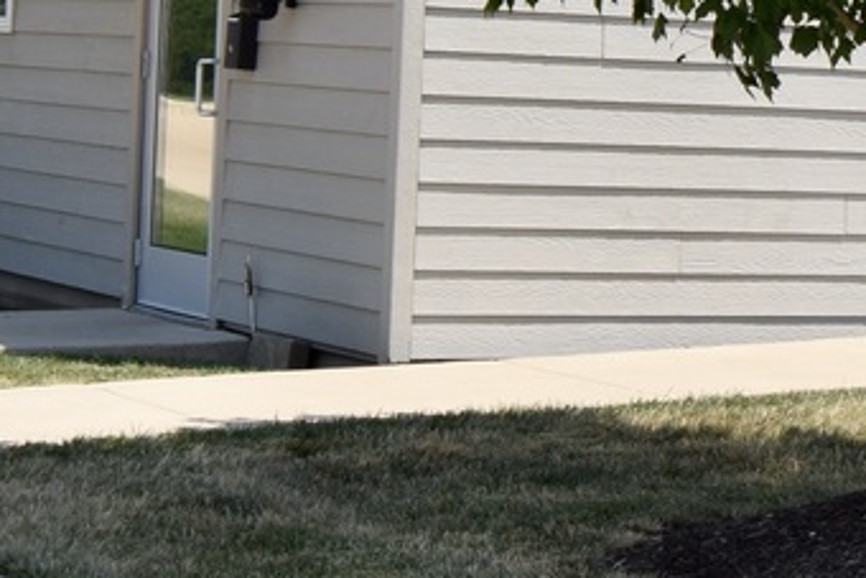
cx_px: 736
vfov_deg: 9.5
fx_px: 3441
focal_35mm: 143
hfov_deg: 14.2
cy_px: -53
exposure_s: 1/200
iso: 100
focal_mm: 20
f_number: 9
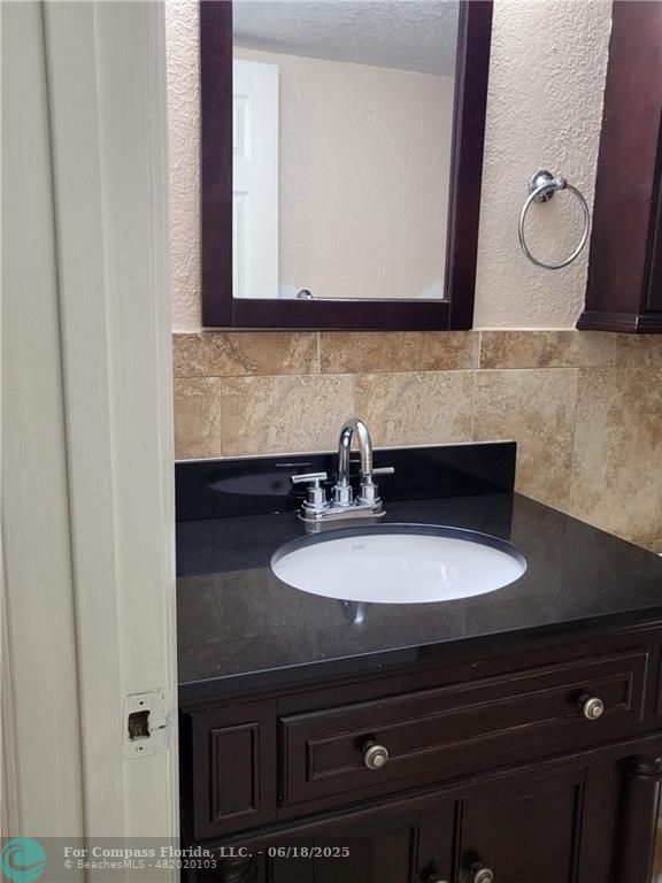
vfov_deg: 67.3
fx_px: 663
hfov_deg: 53.1
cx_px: 331
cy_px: 442
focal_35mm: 26
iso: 250
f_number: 1.8
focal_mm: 4.25
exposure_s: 1/40
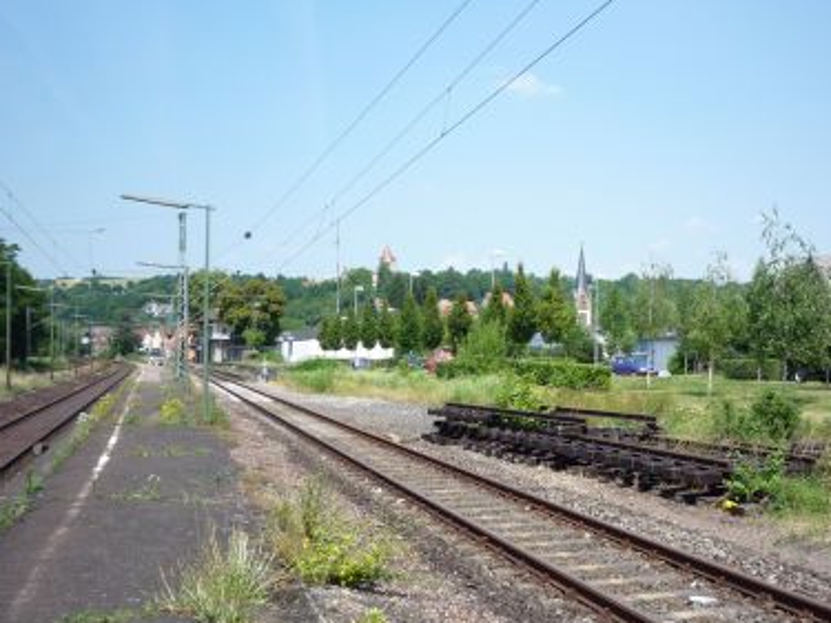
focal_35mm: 41
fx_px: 984
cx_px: 514
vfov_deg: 35.0
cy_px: 359
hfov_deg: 45.4
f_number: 4.5
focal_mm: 5.2
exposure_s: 1/400
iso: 100
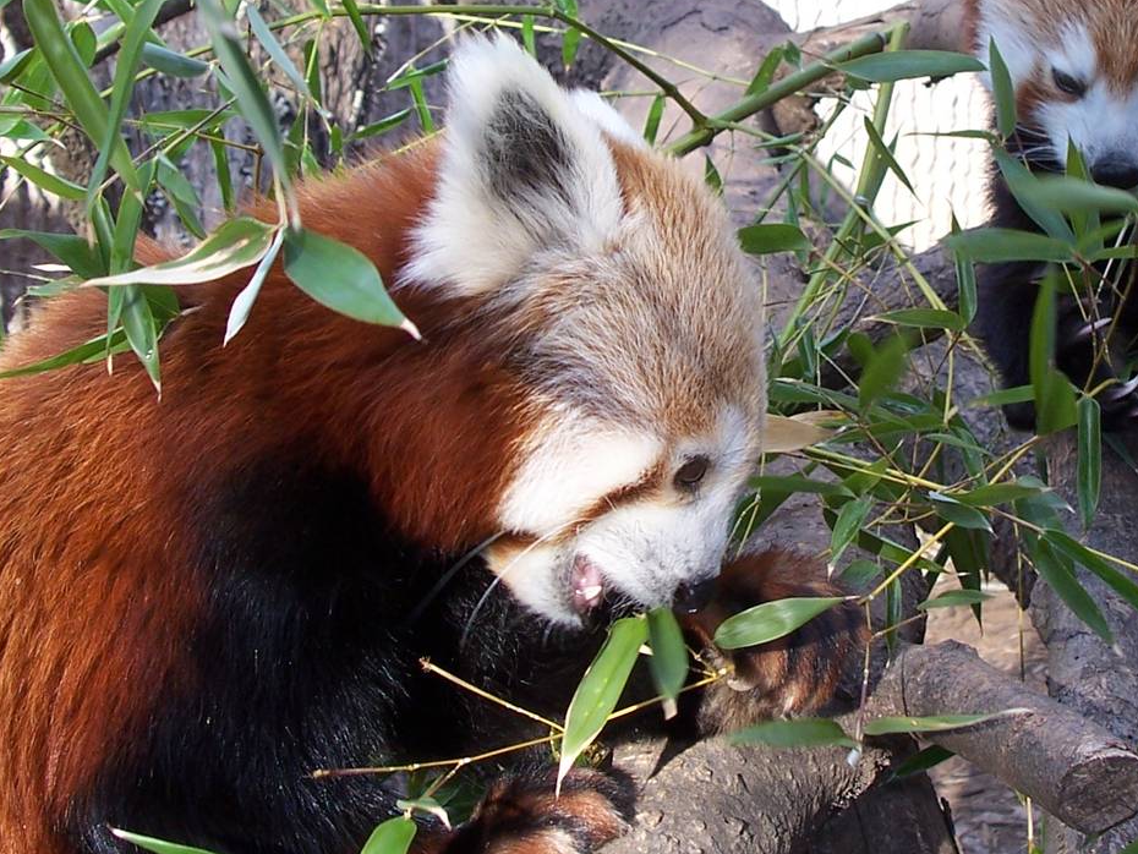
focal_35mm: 86
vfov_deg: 17.1
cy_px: 257
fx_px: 2828
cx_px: 813
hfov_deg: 22.6
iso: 80
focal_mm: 8.6
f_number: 3.4
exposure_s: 1/125
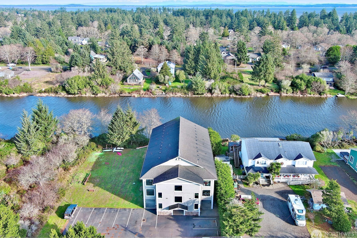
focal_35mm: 30
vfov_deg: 43.6
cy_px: 120
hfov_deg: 61.9
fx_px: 298
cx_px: 179
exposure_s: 1/377
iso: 100
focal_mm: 10.57
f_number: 2.8
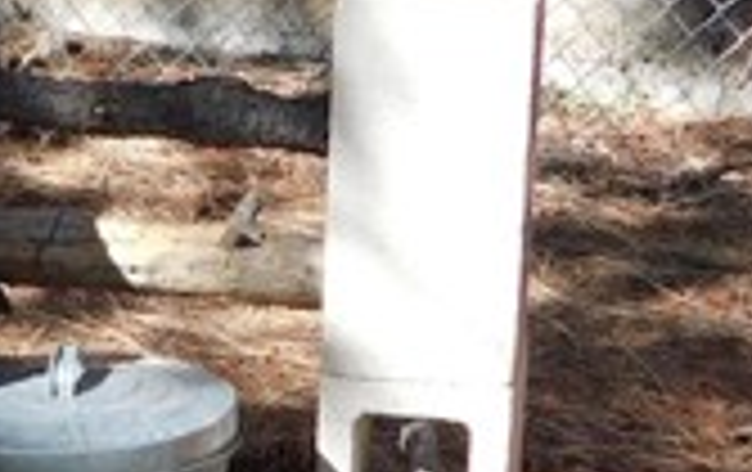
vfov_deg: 9.0
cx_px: -302
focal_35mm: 146
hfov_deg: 13.6
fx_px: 2997
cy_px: 418
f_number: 3.5
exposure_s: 1/320
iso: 125
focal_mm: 6.3
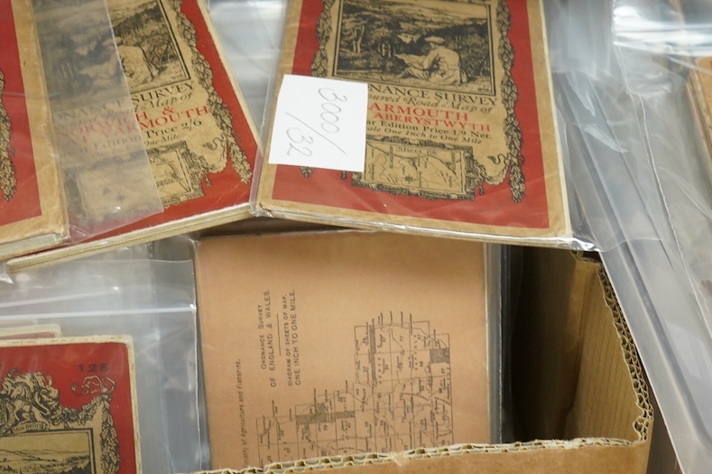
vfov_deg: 22.2
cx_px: 416
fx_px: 1206
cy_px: 213
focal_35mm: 61
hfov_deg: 32.8
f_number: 8
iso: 2500
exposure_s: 1/100
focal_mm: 28
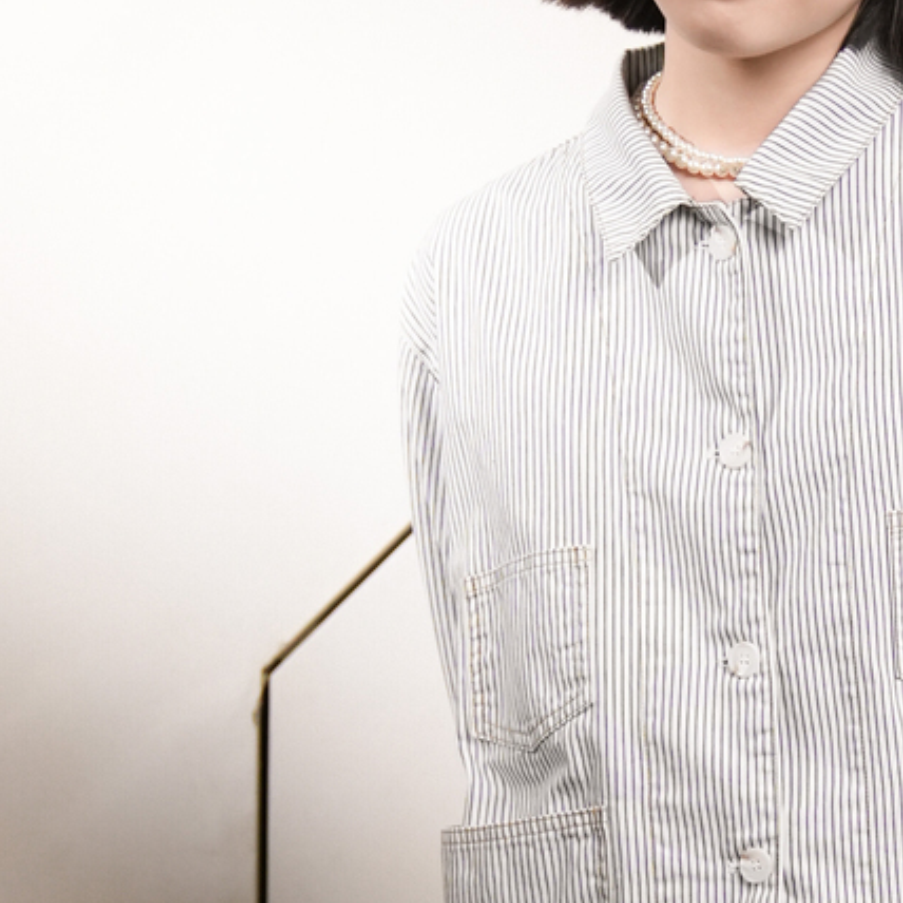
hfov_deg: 10.7
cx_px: 755
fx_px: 4781
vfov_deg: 10.8
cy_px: 686
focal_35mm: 162
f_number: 2.8
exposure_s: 1/320
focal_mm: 34
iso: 800
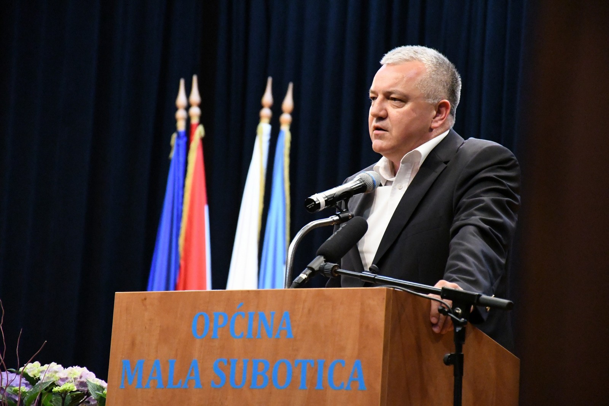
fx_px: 3096
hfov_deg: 11.2
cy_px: 203
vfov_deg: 7.5
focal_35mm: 183
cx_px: 304
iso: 16000
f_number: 5.6
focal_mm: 122
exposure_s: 1/250
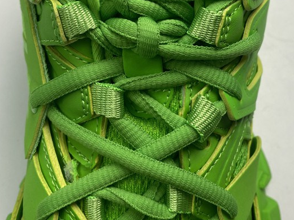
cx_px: 198
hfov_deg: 37.7
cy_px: 41
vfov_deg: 28.4
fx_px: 425
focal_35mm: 50
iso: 32
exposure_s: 1/100
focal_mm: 4.25
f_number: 1.8
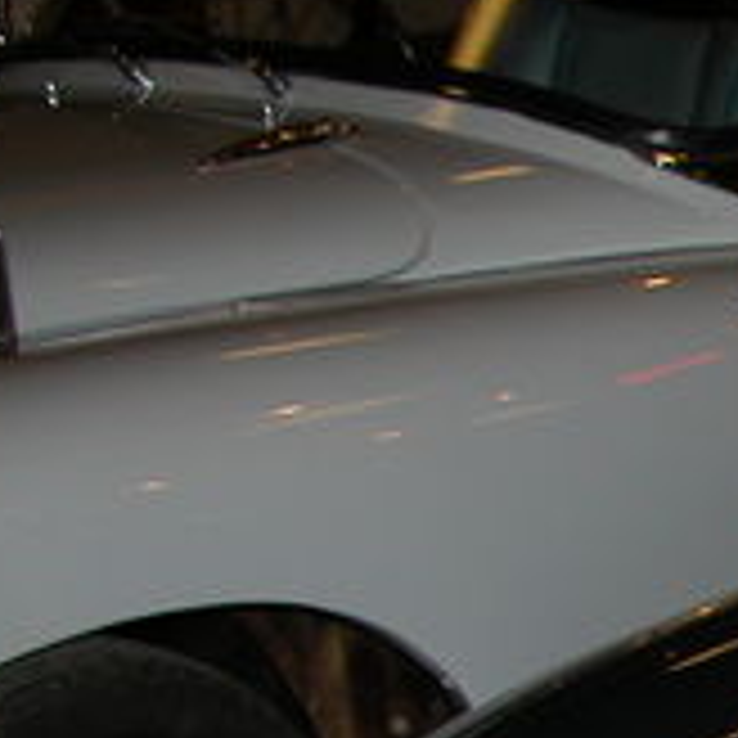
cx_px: 1660
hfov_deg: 10.3
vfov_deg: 11.2
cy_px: 1066
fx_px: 3642
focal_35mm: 151
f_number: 2.8
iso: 100
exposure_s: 1/60
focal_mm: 8.9
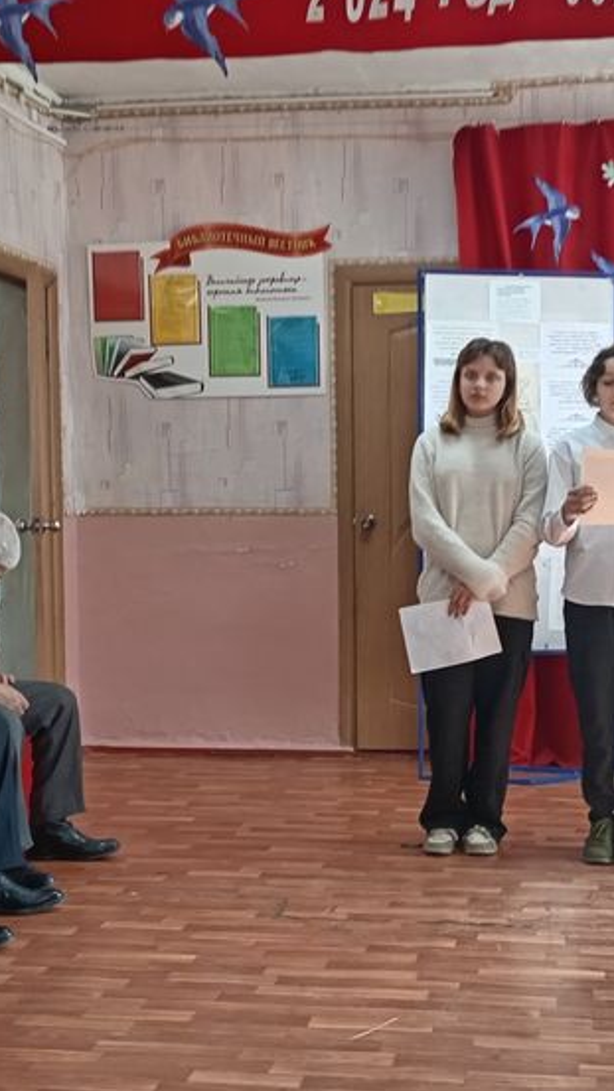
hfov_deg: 28.9
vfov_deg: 49.3
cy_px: 501
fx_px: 1187
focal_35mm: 41
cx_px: 369
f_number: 1.8
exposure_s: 1/33.3
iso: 152
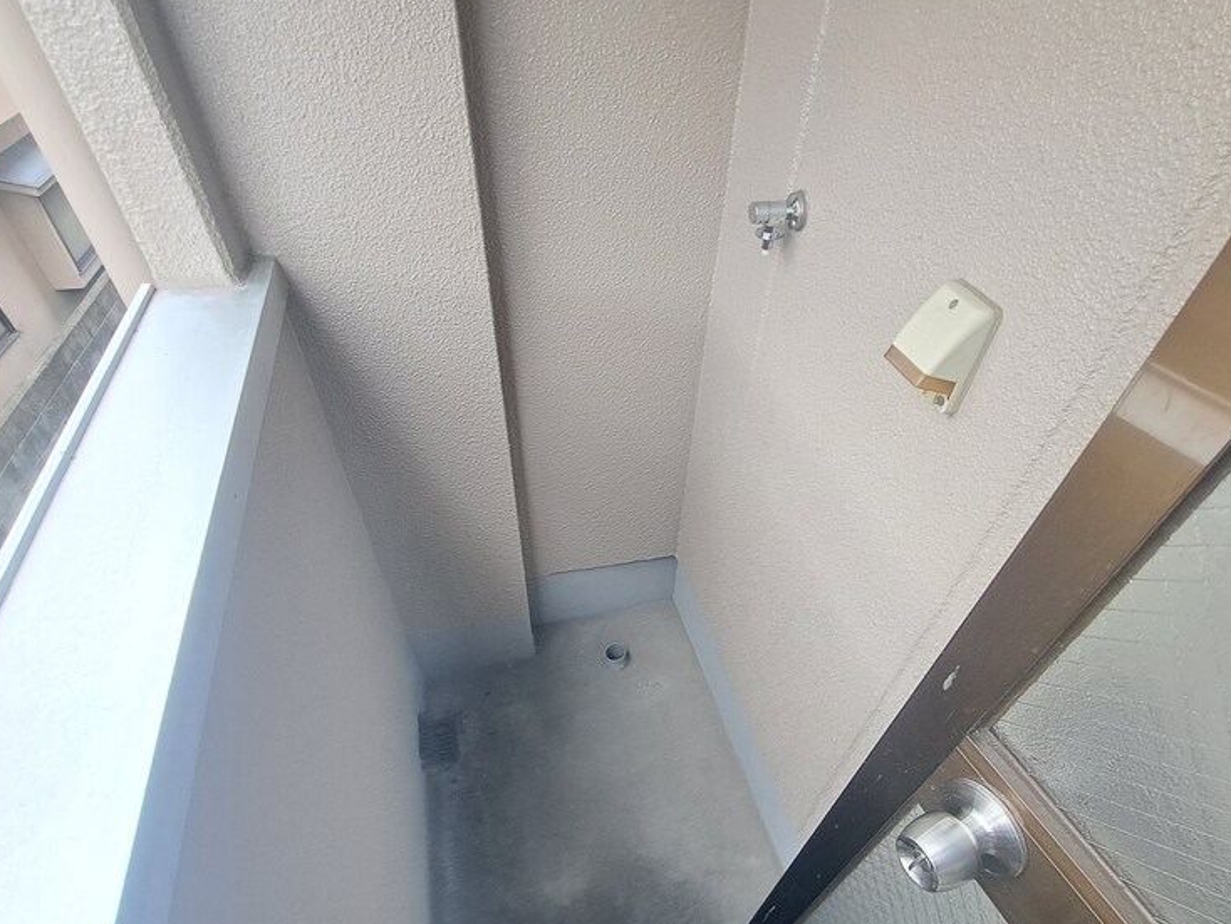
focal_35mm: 17
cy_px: 560
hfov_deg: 90.9
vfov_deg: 73.8
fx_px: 605
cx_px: 651
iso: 64
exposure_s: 1/50
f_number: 2.2
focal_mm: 1.74
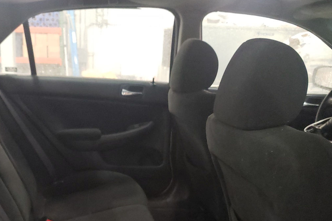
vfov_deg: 30.2
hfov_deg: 44.7
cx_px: 109
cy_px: 188
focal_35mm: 43
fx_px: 397
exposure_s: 1/24
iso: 593
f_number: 1.5
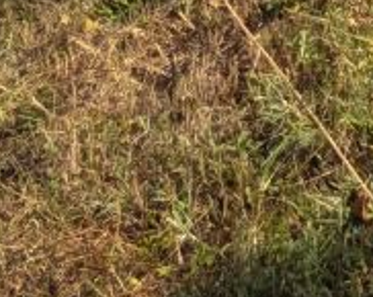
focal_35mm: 93
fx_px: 1025
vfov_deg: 9.5
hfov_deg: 17.4
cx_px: 639
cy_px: -744
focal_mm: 2.02
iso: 47
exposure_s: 1/2545
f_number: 1.7
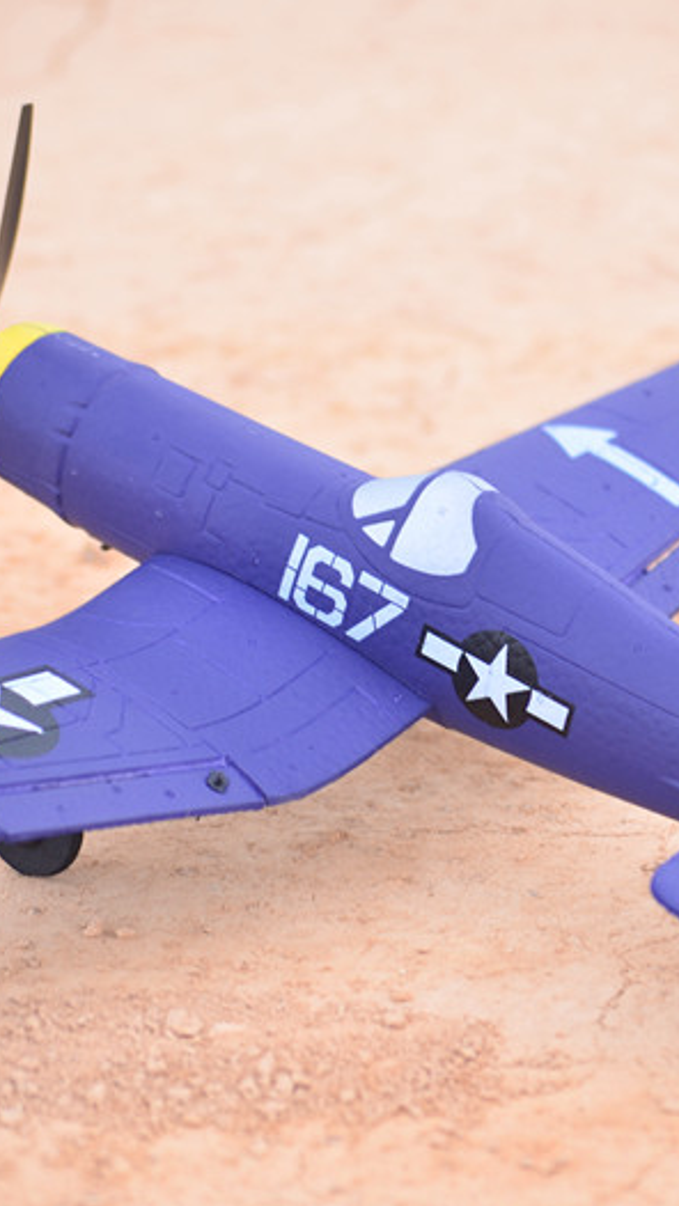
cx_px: 427
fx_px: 6559
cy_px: 604
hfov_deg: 5.9
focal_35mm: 205
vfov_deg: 10.5
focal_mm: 86
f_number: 4.5
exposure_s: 1/50
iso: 100
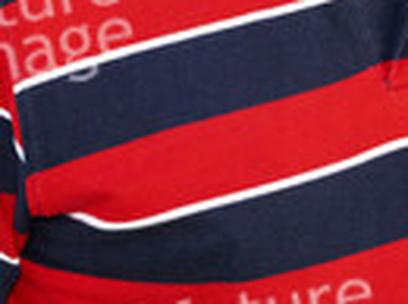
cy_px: -116
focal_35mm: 222
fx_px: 2612
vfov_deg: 6.6
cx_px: 314
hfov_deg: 8.9
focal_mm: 75
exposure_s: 1/200
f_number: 5.6
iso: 200
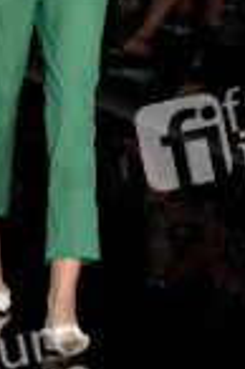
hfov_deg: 4.0
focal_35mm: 342
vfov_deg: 6.0
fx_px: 3499
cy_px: 5
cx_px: 35
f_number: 6.3
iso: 1600
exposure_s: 1/200
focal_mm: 125
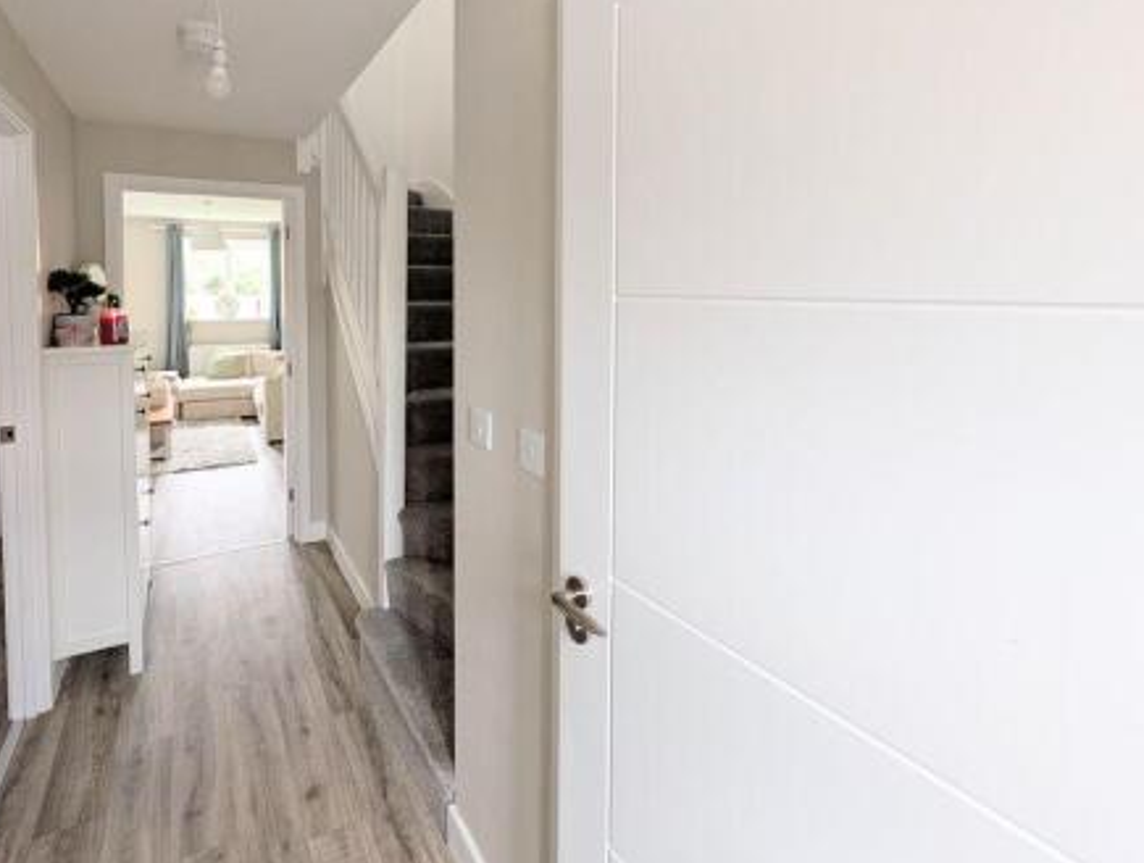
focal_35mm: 16
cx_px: 476
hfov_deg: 93.5
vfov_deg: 76.5
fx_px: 530
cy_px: 309
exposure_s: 1/100
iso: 173
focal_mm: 2.02
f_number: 1.7
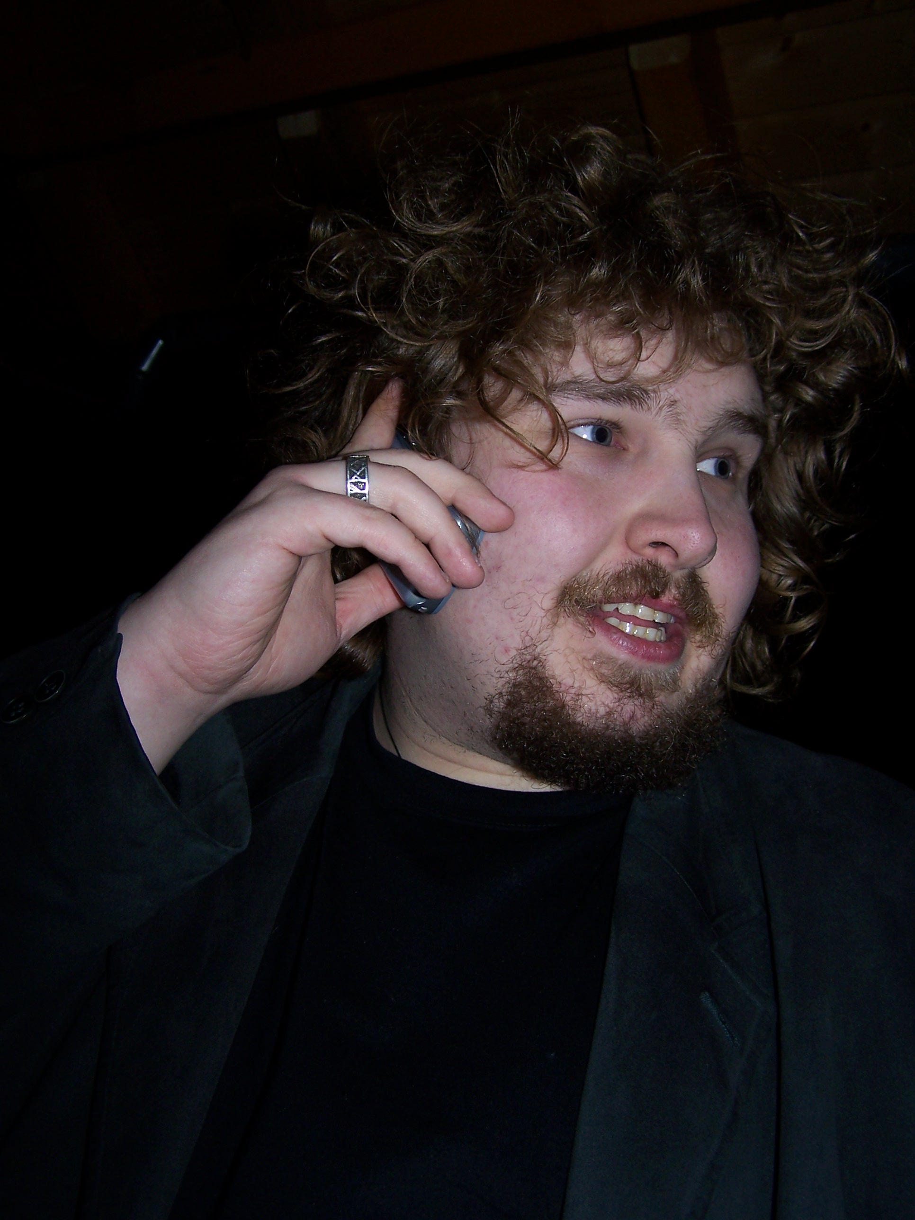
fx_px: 1339
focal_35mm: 38
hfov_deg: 37.7
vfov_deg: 49.0
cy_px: 610
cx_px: 458
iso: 80
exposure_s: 1/60
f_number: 2.8
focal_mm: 6.3
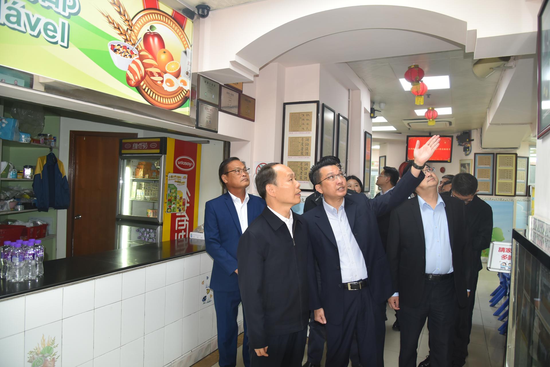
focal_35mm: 24
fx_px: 367
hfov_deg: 73.7
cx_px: 275
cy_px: 184
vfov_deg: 53.2
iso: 800
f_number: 4.8
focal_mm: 24
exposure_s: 1/90
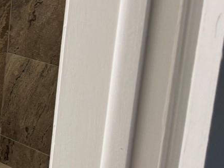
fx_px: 569
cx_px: -179
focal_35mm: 88
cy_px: 16
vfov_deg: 16.6
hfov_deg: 17.8
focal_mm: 6.76
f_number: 1.78
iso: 125
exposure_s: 1/60
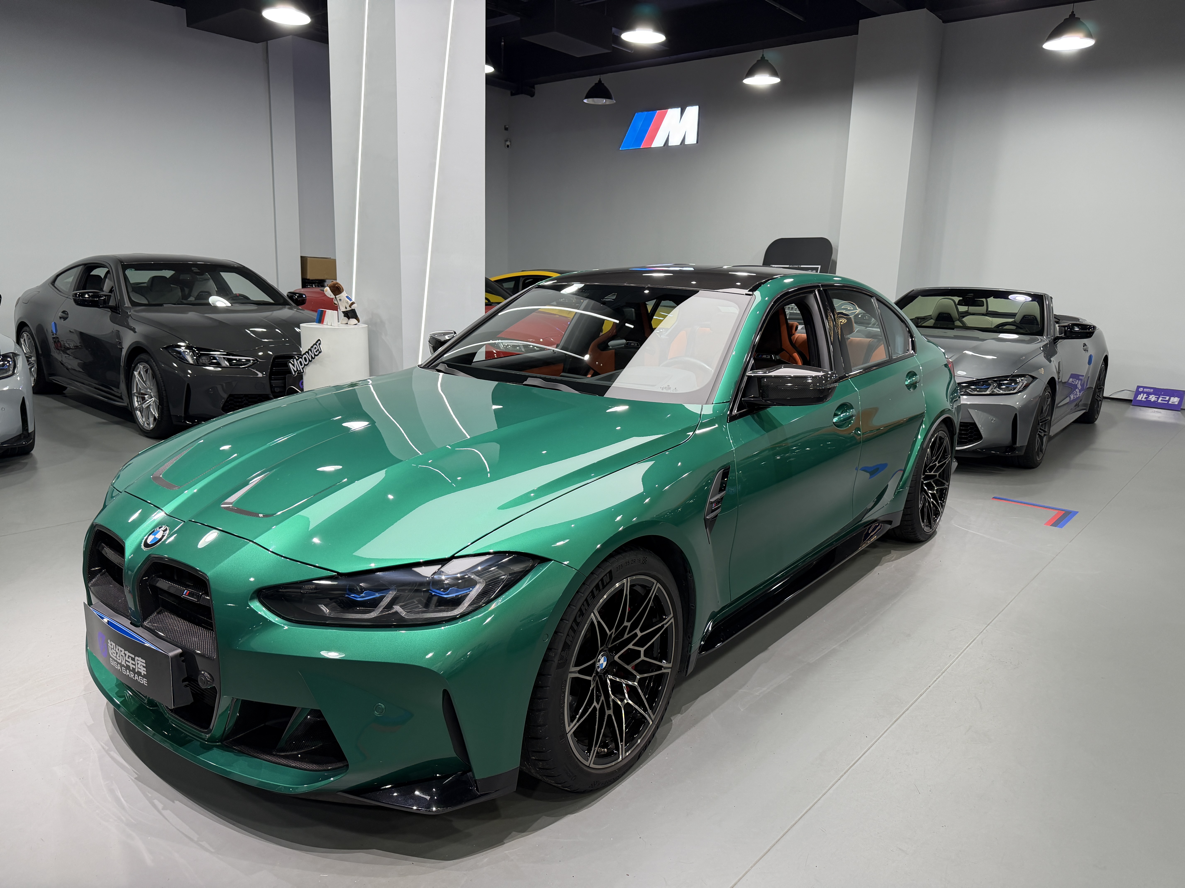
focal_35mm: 24
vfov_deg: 56.8
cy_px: 444
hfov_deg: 71.6
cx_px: 592
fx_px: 822
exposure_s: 1/100
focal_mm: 6.76
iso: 100
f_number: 1.78
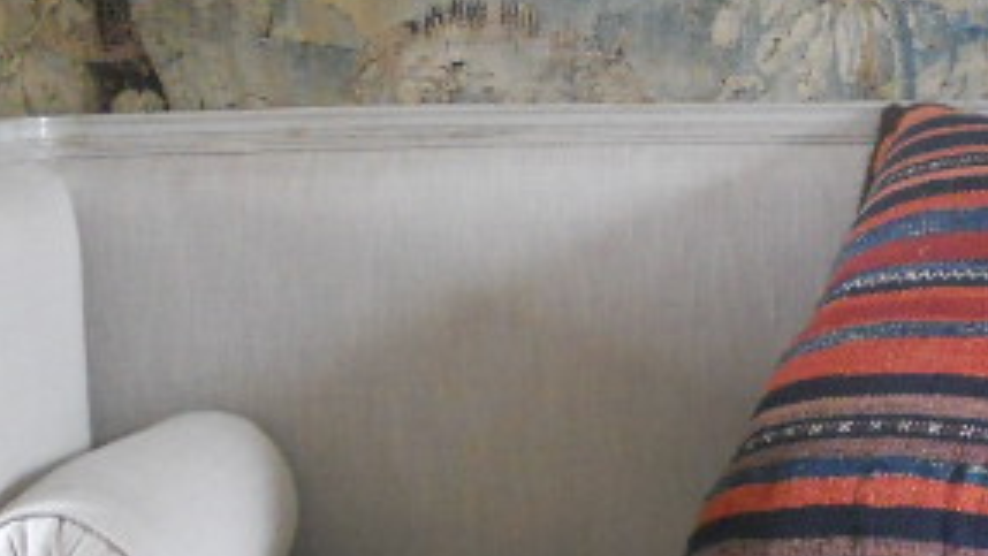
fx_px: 3275
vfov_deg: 9.7
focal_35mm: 125
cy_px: 445
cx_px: 909
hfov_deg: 16.9
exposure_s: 1/13
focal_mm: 5.8
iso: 400
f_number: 3.5
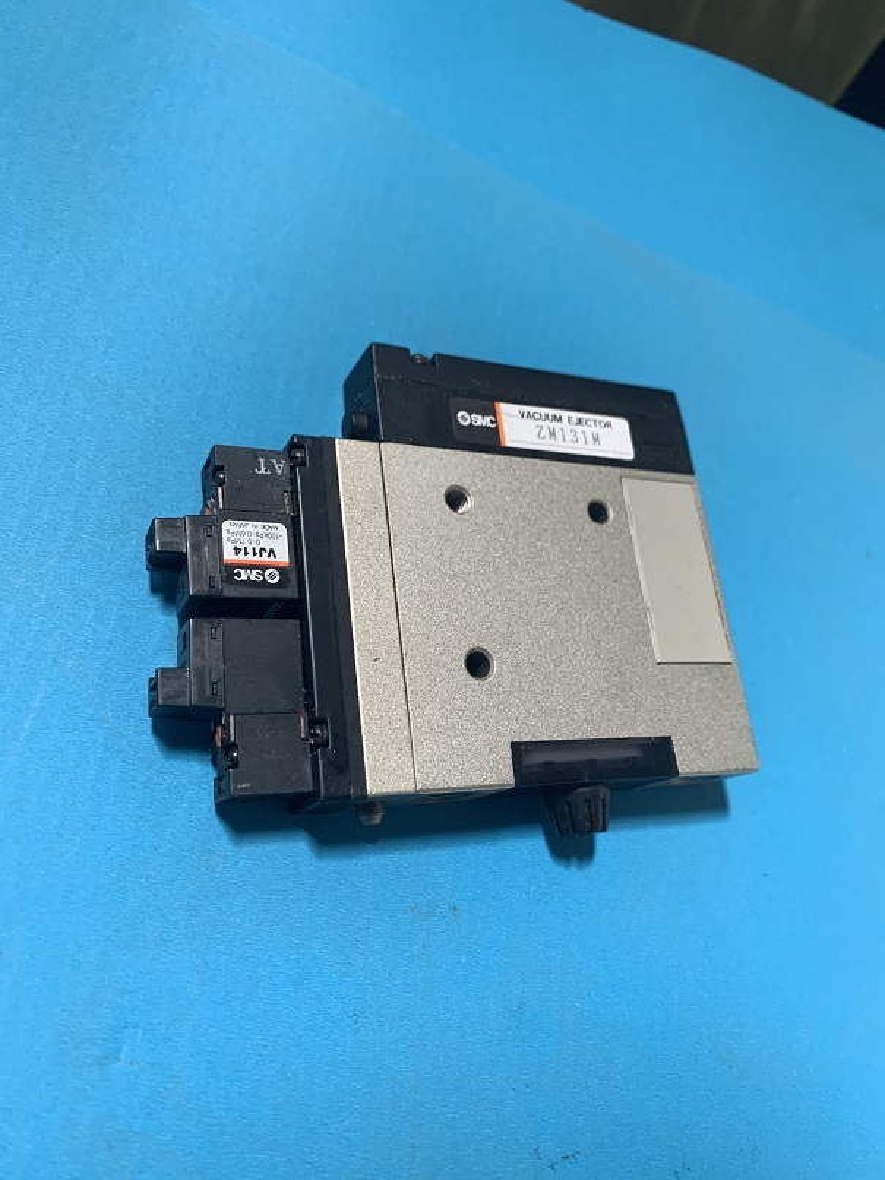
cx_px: 442
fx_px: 887
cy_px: 590
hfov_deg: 53.1
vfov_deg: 67.3
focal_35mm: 26
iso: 125
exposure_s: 1/60
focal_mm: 4.25
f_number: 1.8
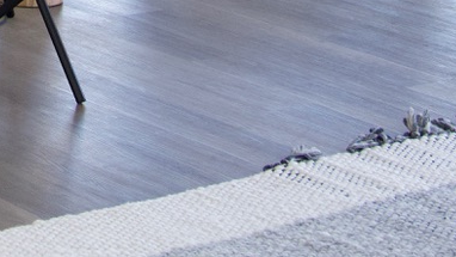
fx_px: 2140
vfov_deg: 6.2
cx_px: -294
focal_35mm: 177
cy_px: -583
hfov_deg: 11.5
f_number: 2.8
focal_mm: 28
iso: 640
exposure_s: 1/250
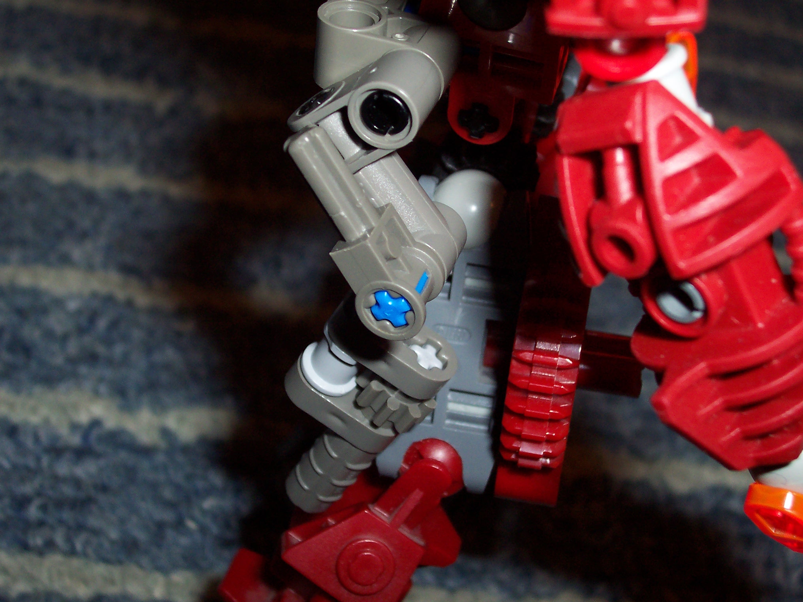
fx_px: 1322
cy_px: 301
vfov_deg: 25.7
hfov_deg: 33.8
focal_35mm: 57
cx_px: 402
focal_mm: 8.6
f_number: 3.4
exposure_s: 1/60
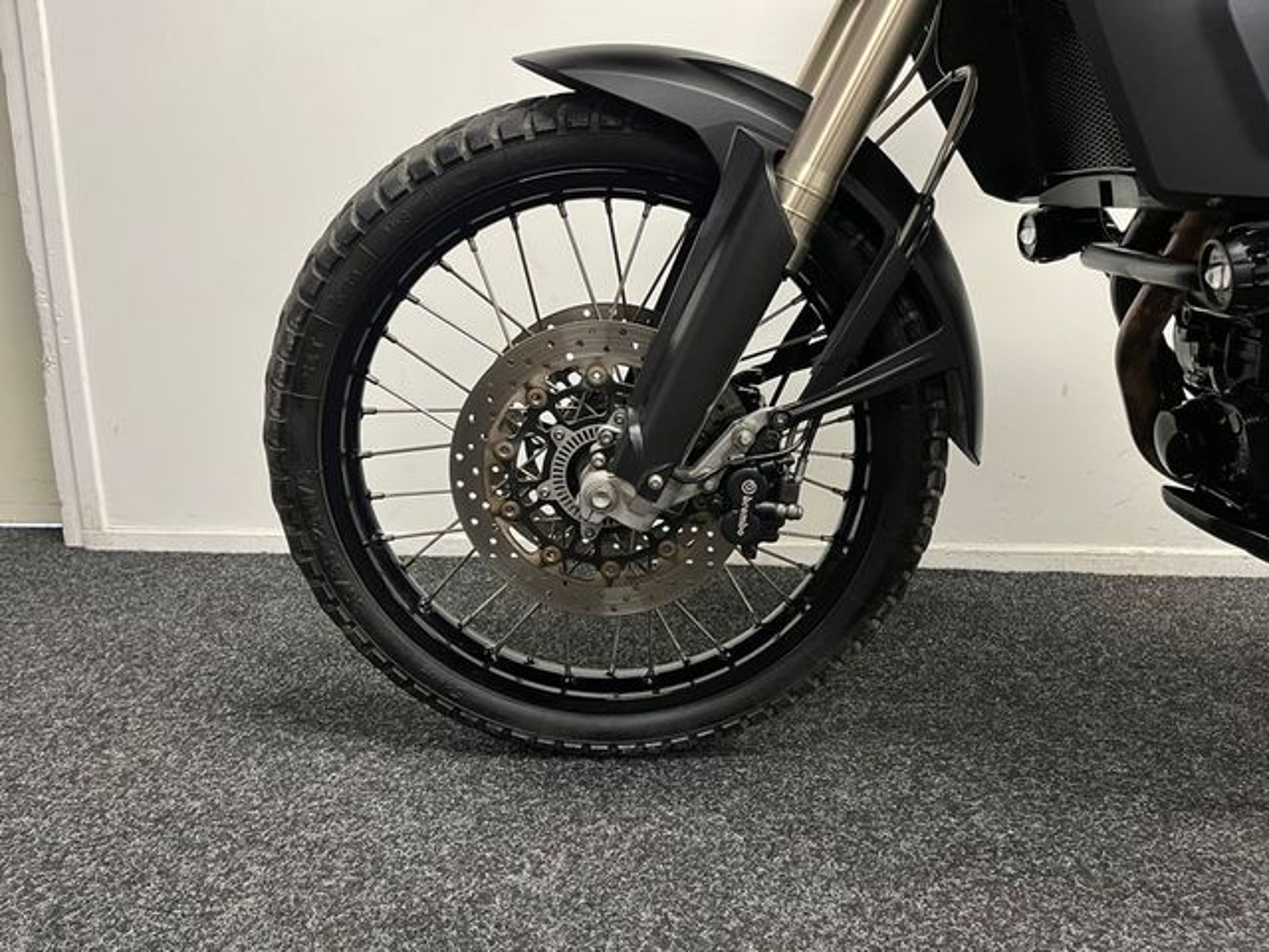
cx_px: 634
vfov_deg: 53.1
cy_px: 476
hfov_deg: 67.3
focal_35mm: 26
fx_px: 953
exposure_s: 1/50
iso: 200
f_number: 1.6
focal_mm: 5.1
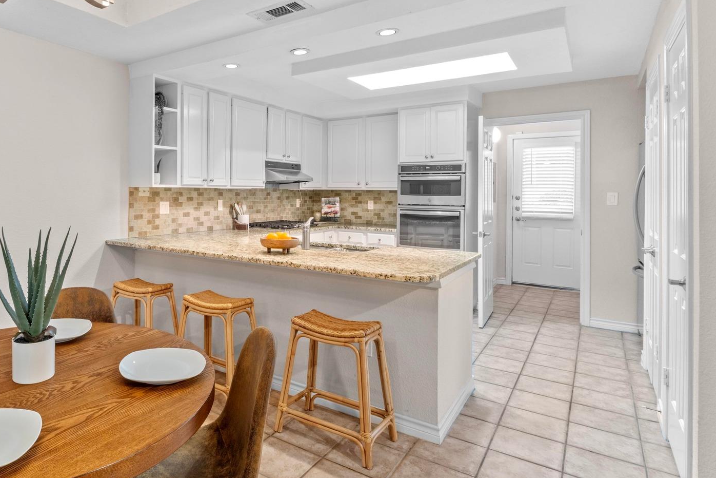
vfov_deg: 56.4
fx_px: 438
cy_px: 174
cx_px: 223
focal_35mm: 22
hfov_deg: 75.4
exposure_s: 5
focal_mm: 10
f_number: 11
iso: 250
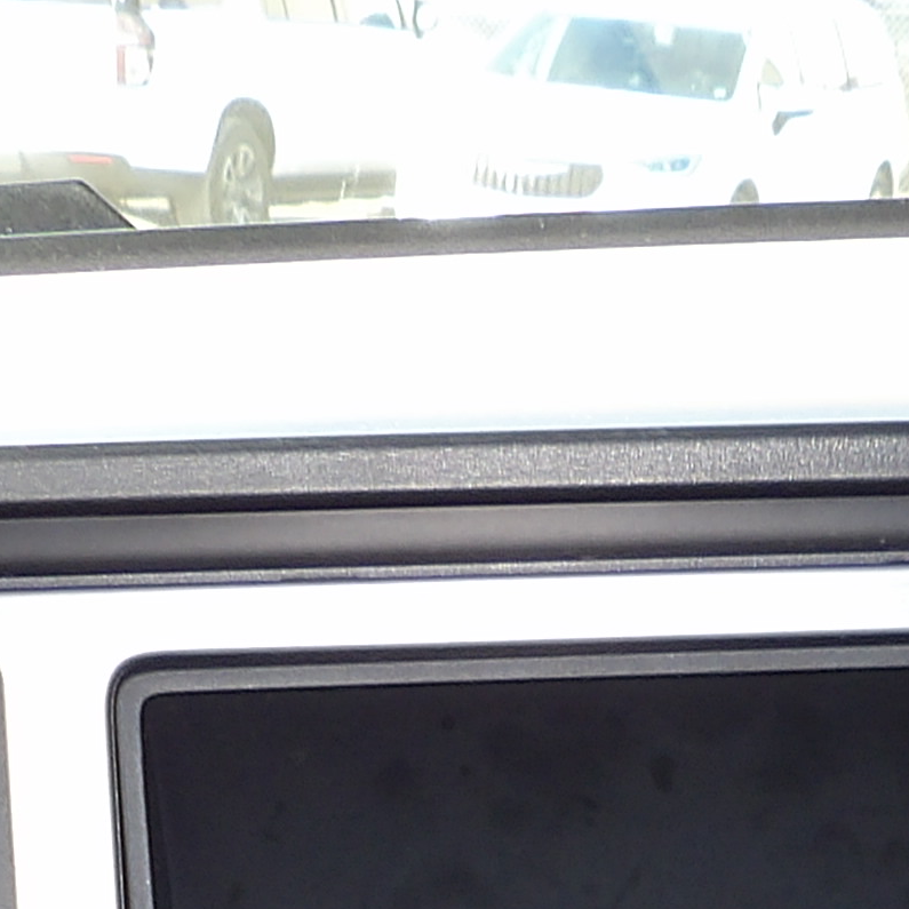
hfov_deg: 14.1
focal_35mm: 123
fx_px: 3654
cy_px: 1746
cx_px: 688
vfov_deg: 12.6
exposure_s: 1/63
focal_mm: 4.3
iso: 100
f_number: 3.2
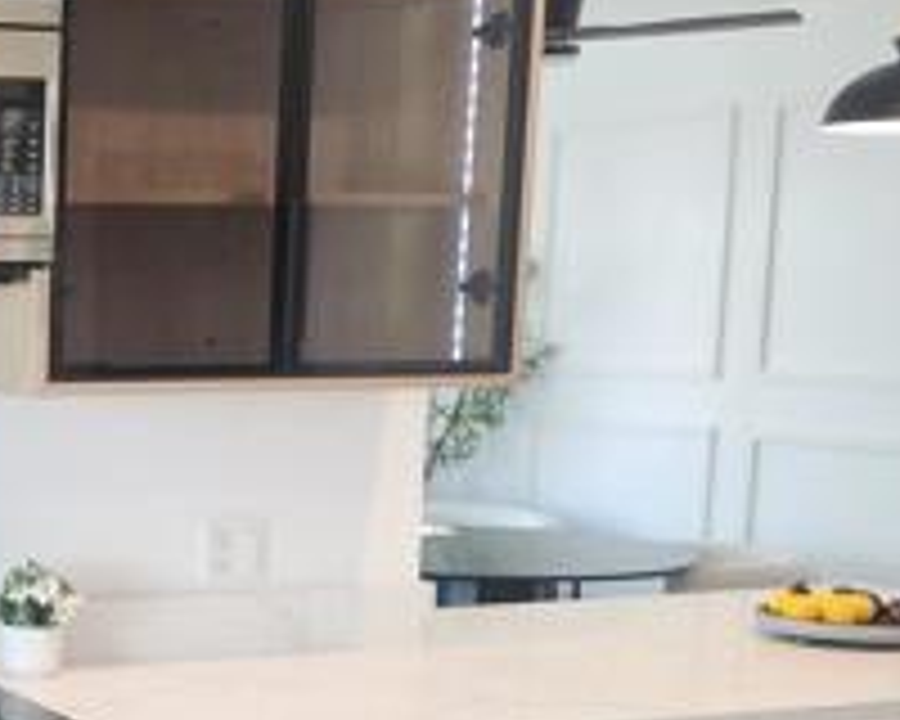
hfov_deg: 24.3
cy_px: 590
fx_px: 1918
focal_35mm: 72
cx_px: -140
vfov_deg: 21.0
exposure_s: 1/60
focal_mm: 5.4
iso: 50
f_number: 1.8
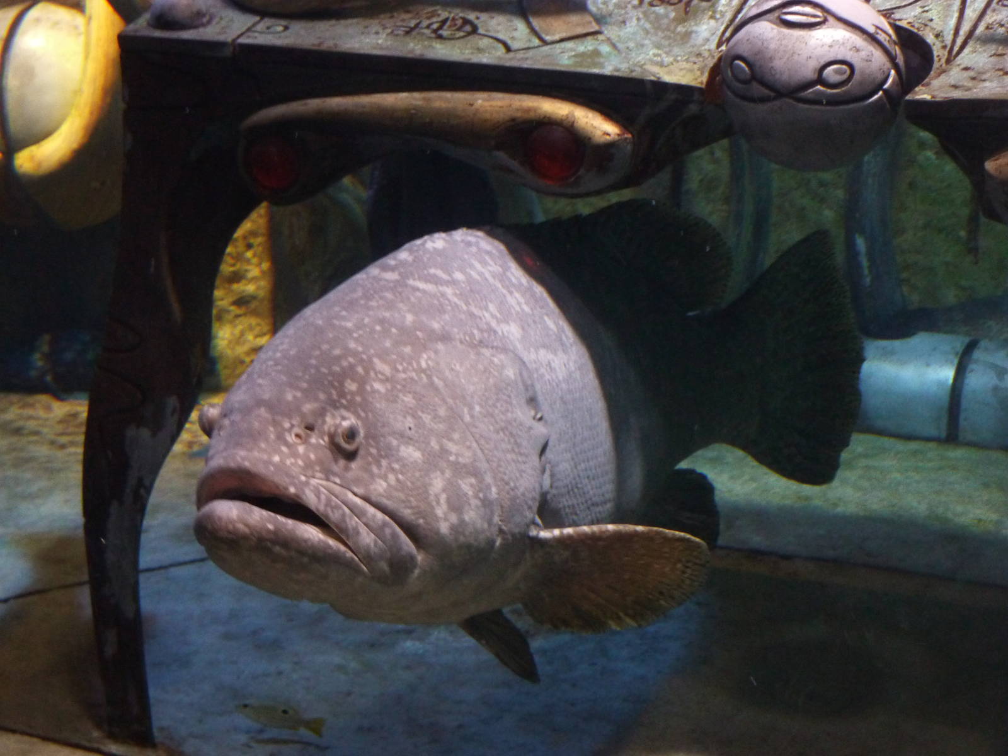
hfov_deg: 25.0
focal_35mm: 78
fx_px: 2271
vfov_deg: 18.9
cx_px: 504
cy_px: 378
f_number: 4.2
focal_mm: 12.8
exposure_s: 1/8
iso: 400
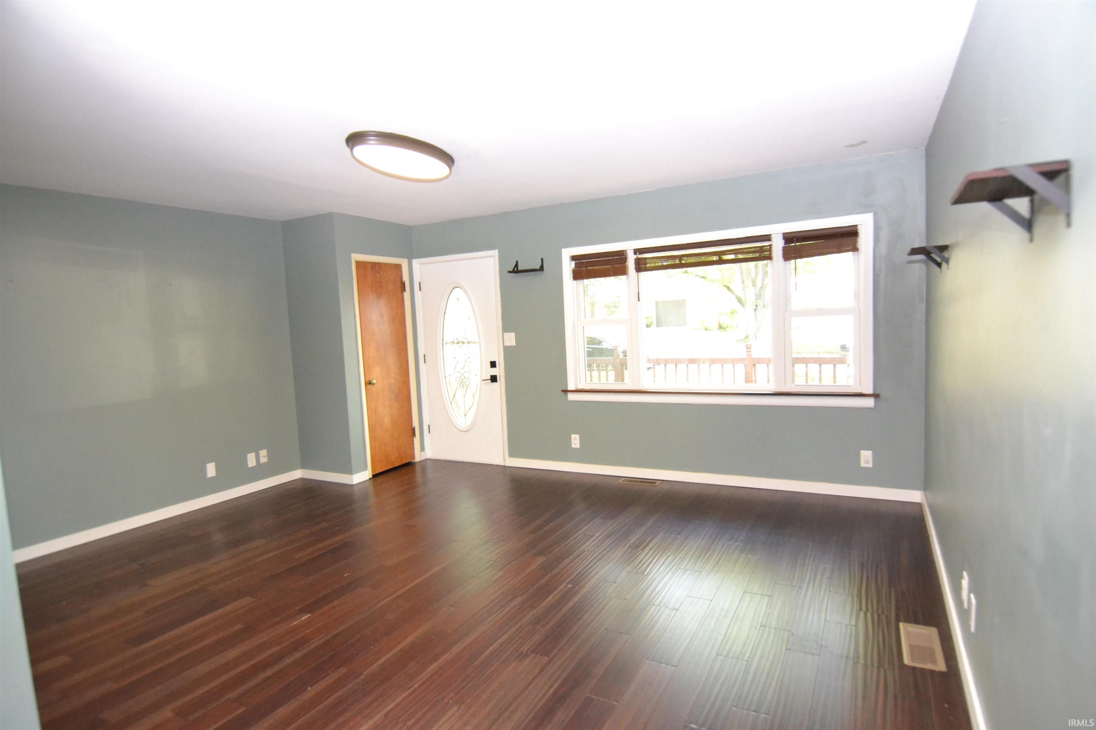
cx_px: 548
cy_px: 365
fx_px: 548
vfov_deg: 67.4
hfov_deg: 90.0
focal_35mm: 18
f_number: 5.6
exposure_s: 1/100
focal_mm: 12
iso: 3200
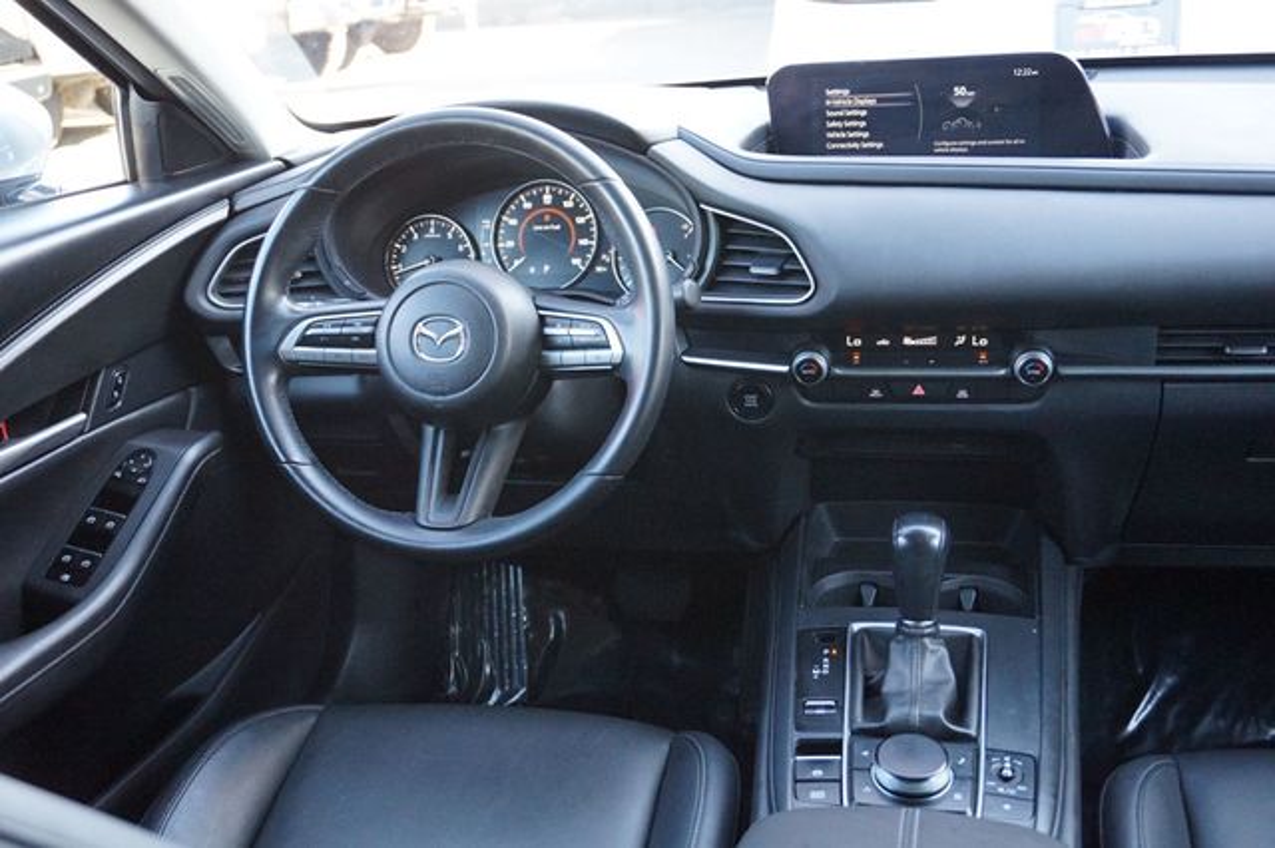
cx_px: 638
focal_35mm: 34
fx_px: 1221
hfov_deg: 55.1
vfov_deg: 38.3
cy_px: 424
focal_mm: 23
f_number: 4
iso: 2500
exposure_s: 1/160
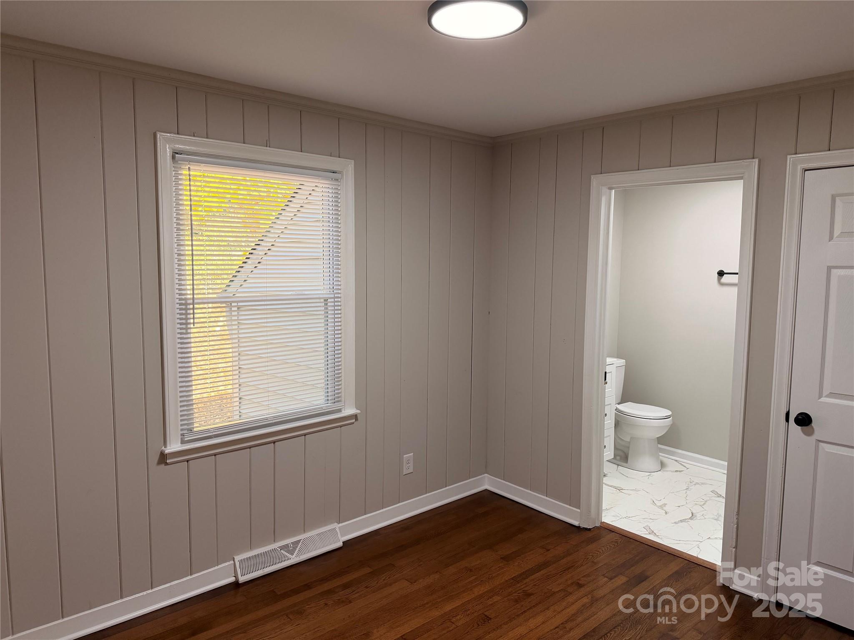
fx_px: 592
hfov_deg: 71.6
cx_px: 427
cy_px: 320
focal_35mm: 24
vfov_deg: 56.8
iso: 250
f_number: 1.78
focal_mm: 6.76
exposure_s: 1/120
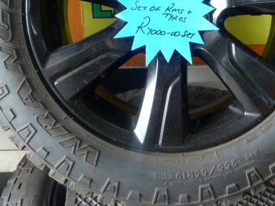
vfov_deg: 27.5
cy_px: 2
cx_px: 186
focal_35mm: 50
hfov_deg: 37.7
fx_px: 397
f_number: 2.8
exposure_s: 1/50
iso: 400
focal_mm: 4.5
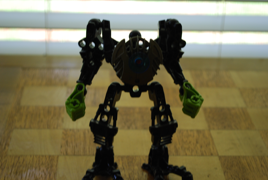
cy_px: 90
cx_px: 134
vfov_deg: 16.6
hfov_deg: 24.6
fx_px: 615
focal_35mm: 82
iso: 320
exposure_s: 1/30
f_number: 5.6
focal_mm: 55
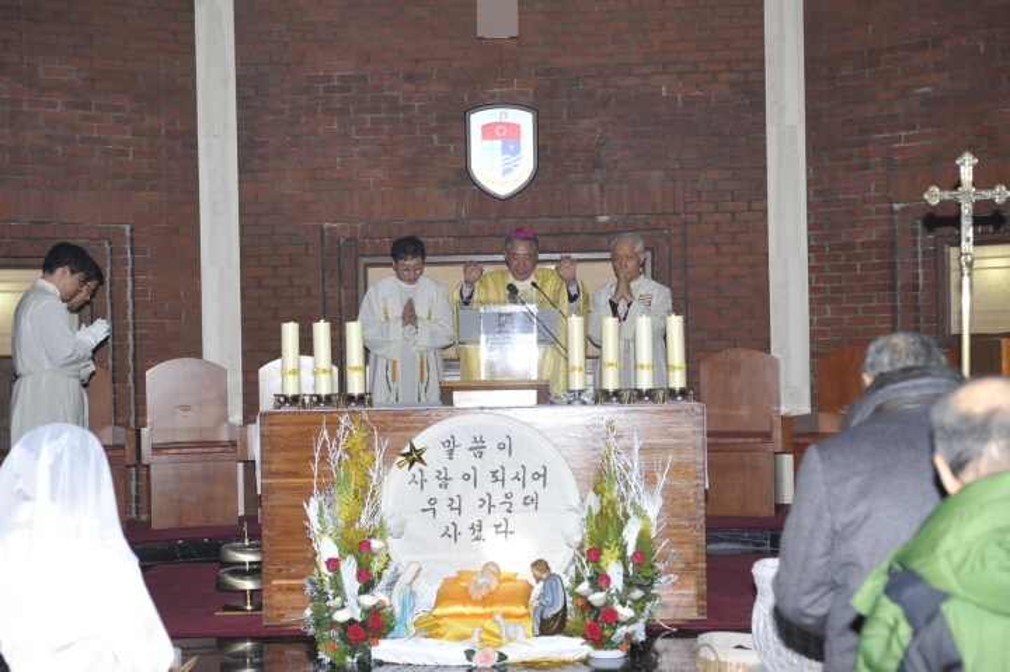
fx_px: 1738
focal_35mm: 62
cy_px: 336
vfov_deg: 21.9
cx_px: 505
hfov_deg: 32.4
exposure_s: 1/60
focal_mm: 62
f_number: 5.6
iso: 200
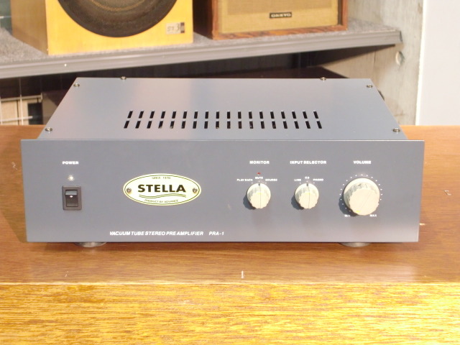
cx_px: 230
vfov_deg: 18.7
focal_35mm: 79
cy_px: 172
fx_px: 1050
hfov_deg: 24.7
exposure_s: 1/10
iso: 400
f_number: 4.6
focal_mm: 13.9
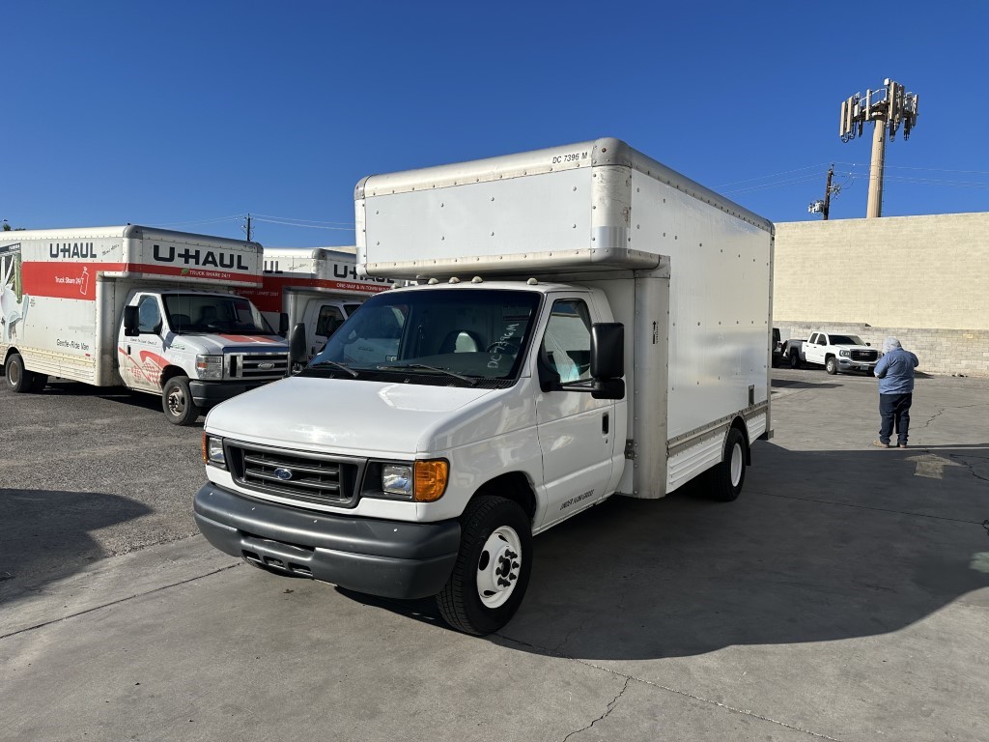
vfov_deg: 56.8
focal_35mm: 24
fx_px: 686
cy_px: 371
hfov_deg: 71.6
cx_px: 494
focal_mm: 6.86
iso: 80
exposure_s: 1/7576
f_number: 1.78
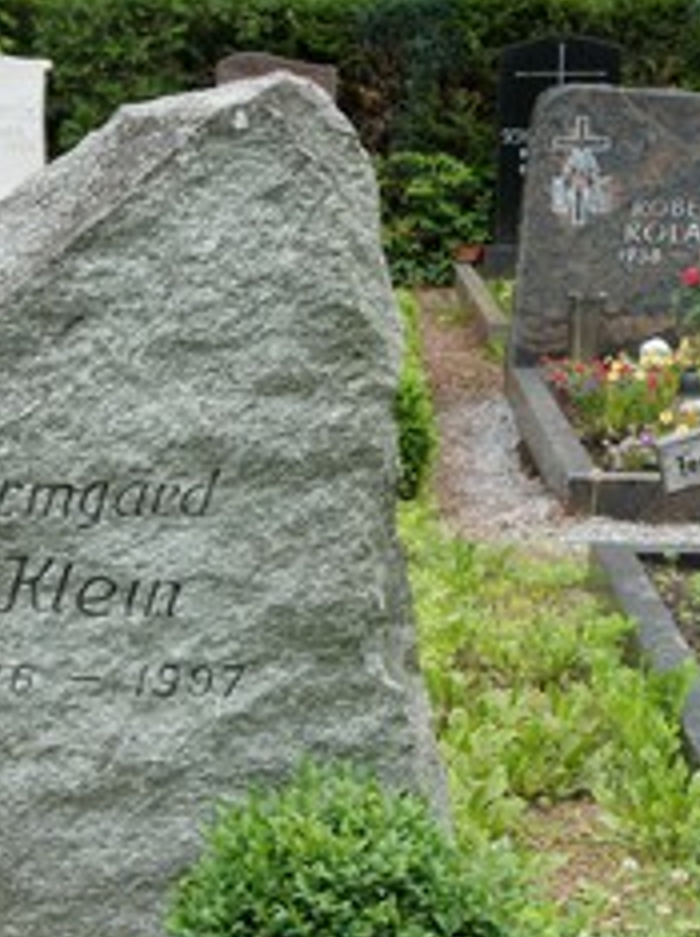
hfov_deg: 16.7
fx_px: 2376
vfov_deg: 22.2
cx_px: 208
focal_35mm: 88
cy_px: 577
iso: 400
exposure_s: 1/250
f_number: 6.3
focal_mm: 31
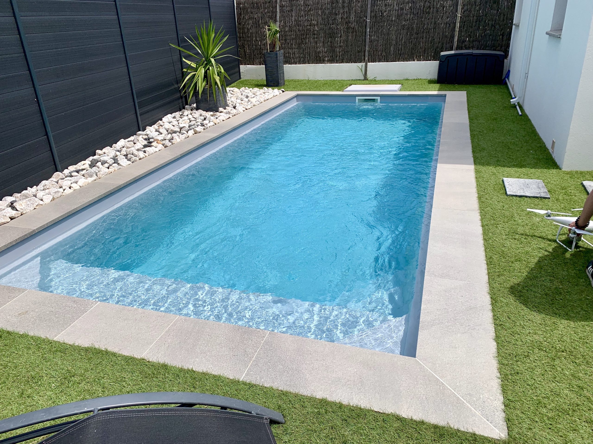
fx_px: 445
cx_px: 296
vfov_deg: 53.1
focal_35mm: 26
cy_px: 222
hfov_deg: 67.3
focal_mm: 4.25
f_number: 1.8
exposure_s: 1/3937
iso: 25
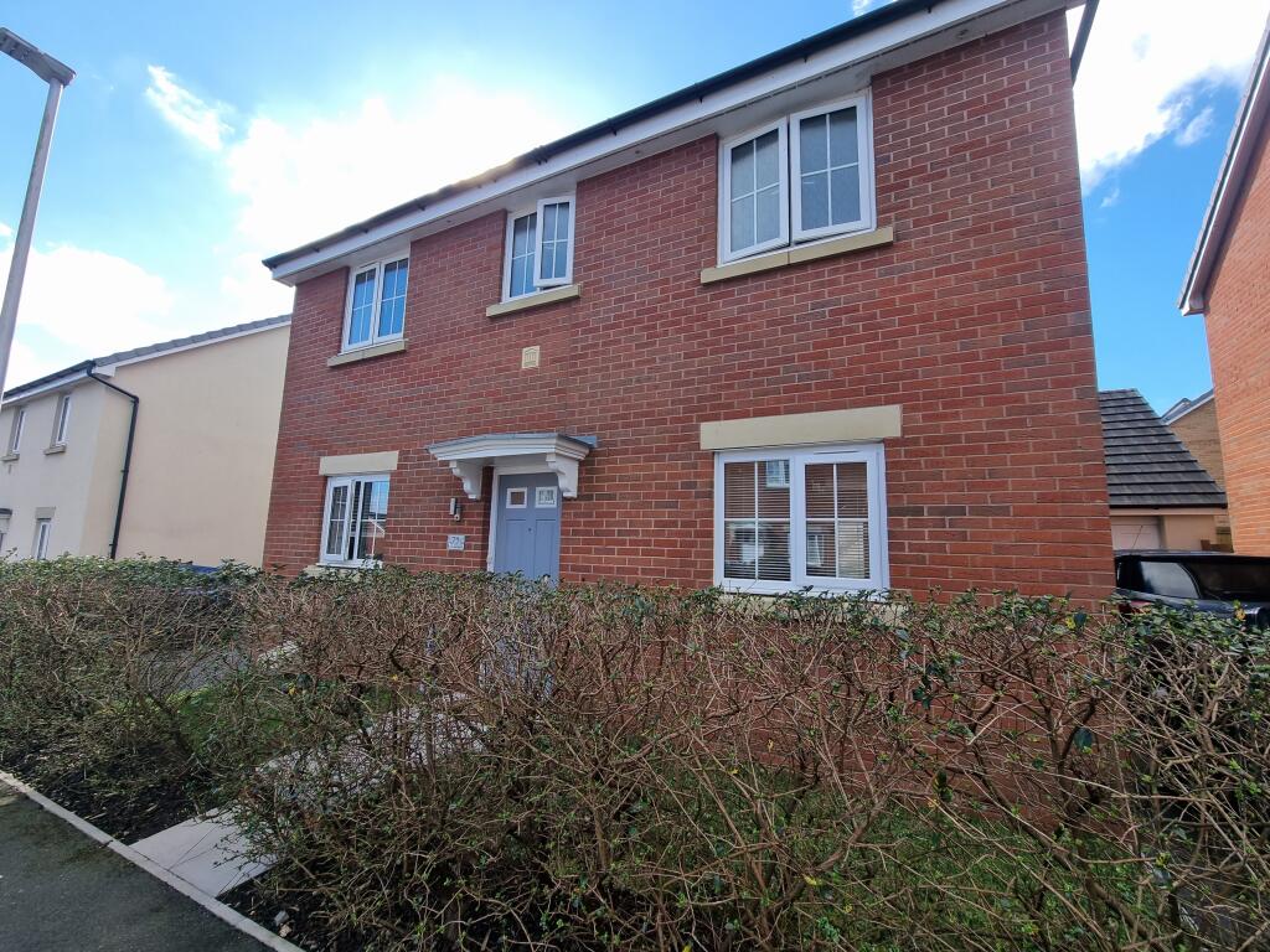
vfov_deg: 89.9
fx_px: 477
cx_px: 635
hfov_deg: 106.2
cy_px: 476
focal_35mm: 13
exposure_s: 1/774
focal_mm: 2.2
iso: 50
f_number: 2.2
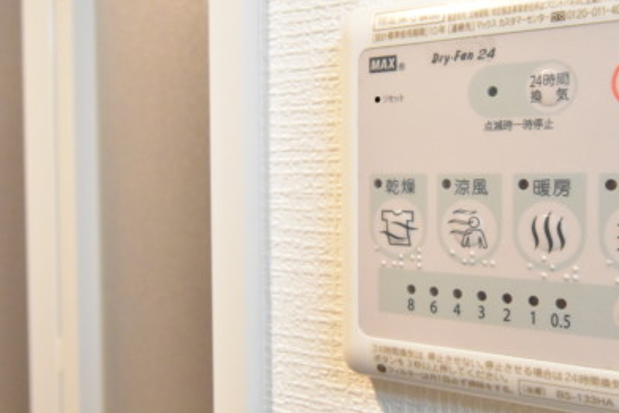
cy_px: 202
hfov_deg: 51.7
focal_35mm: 37
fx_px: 633
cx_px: 377
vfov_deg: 36.1
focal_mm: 15
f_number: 6.3
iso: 6400
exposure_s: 1/160
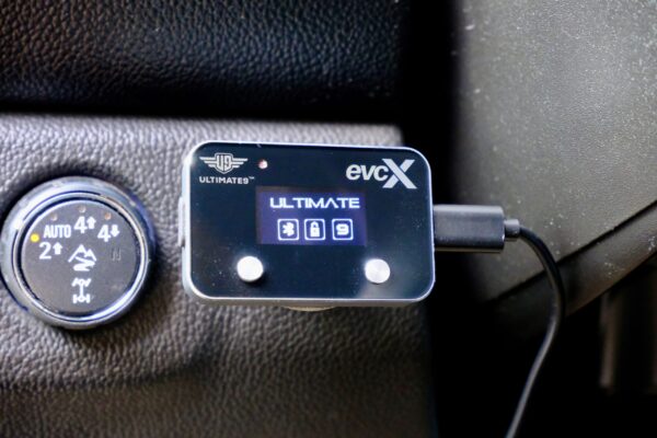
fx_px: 1241
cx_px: 328
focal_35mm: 68
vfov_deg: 20.0
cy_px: 219
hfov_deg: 29.7
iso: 6400
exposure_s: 1/45
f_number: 5.6
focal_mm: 45
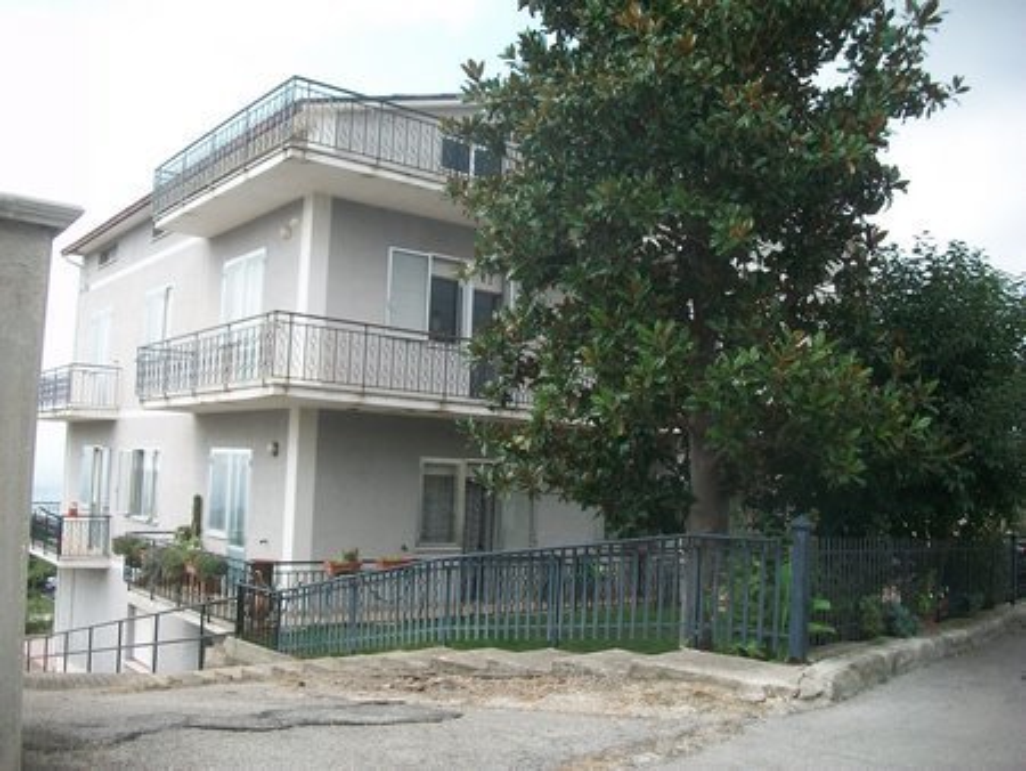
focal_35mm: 32
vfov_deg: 44.2
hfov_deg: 56.8
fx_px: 949
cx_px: 513
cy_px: 386
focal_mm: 5.7
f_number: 2.9
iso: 80
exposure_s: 1/640
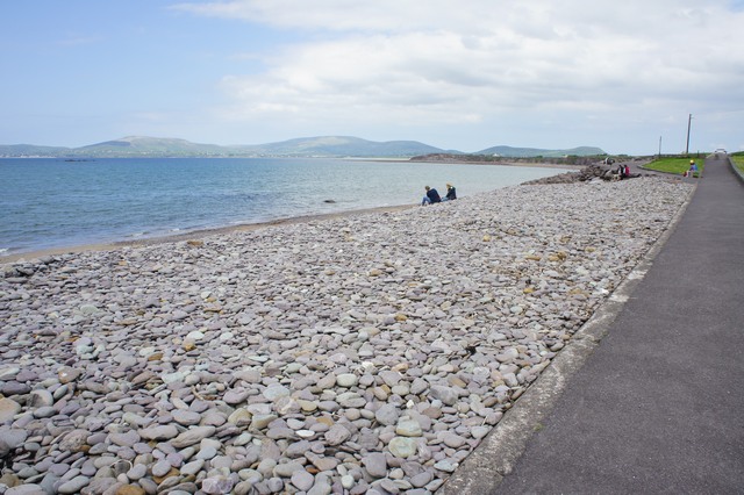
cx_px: 372
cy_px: 248
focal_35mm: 27
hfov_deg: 67.4
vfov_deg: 47.9
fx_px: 558
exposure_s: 1/200
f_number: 11
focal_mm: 18
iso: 200
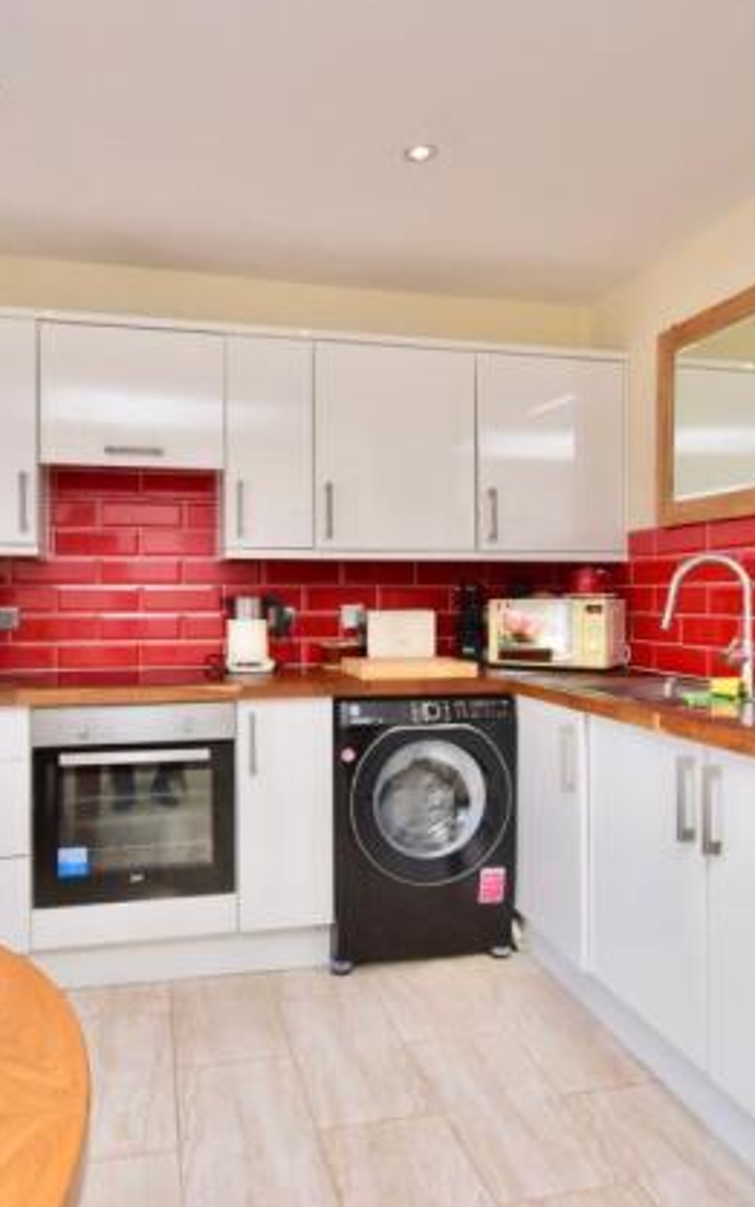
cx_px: 334
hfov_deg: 51.0
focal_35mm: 24
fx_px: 789
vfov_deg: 74.8
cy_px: 615
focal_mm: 10
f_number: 10
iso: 800
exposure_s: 1/80
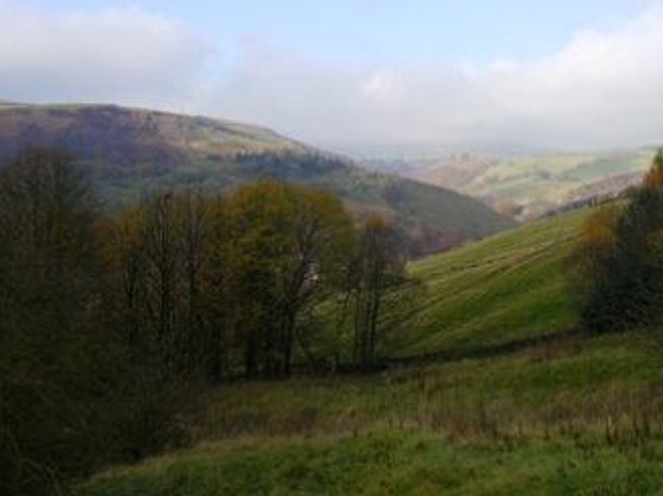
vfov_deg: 38.4
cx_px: 385
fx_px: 708
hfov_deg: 49.9
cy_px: 182
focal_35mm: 37
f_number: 5.6
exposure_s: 1/320
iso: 160
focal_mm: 14
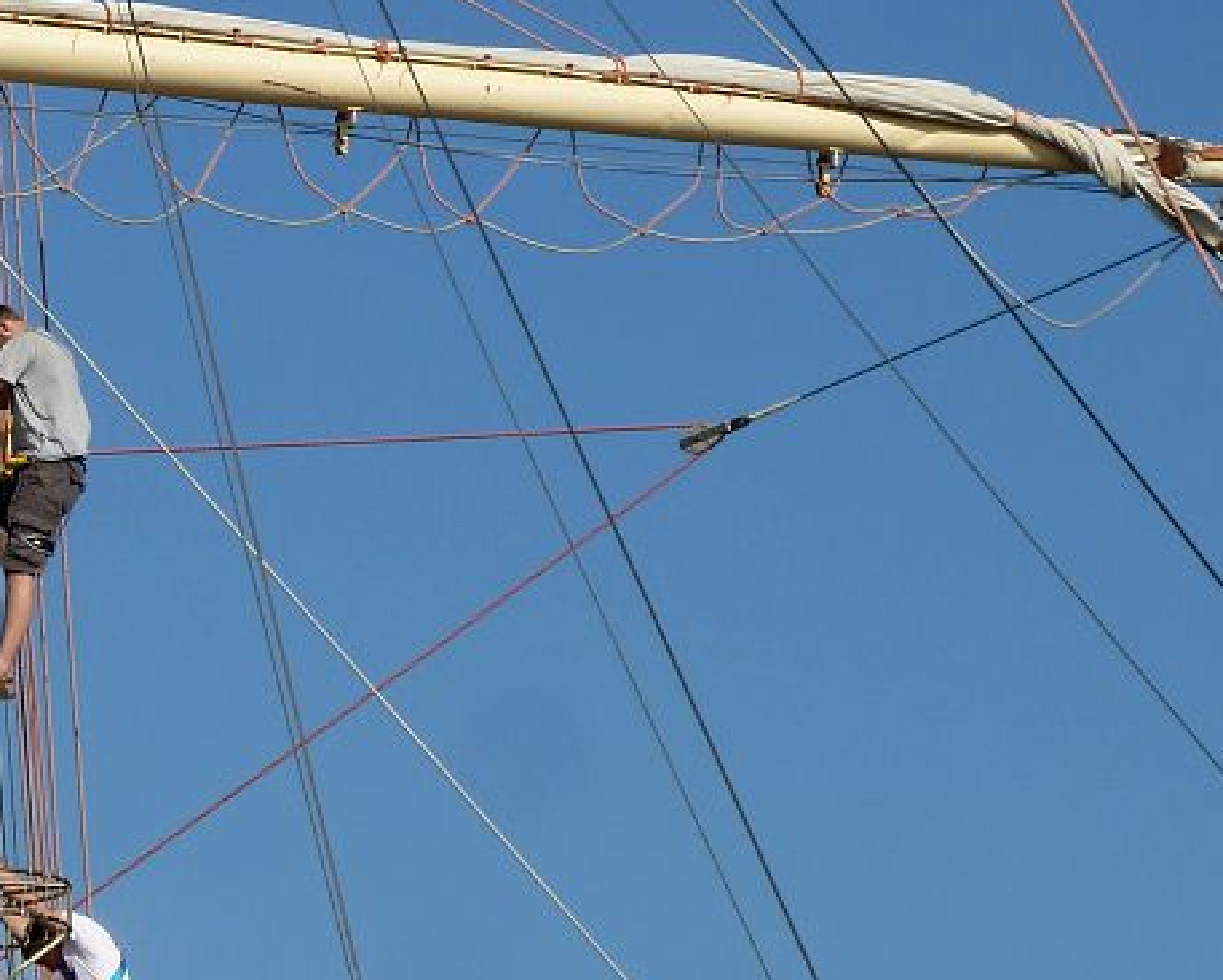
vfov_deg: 5.5
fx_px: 10139
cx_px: -145
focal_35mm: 280
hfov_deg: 6.9
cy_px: 533
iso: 80
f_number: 5.6
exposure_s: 1/500
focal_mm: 21
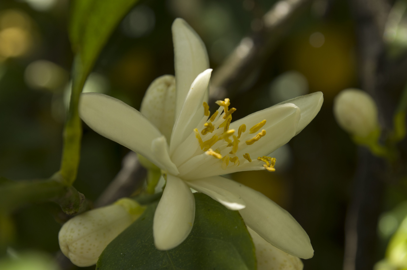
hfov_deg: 24.7
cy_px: 135
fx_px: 931
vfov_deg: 16.5
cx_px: 204
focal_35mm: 82
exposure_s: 1/100
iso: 125
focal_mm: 55
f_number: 10
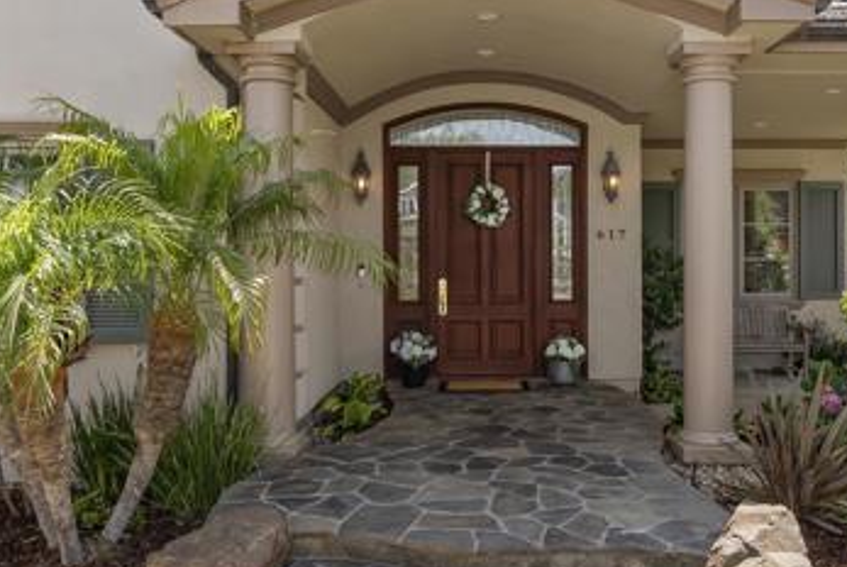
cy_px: 186
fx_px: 824
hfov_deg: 54.2
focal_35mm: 35
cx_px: 488
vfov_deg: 37.5
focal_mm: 19
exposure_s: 1/250
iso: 500
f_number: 8
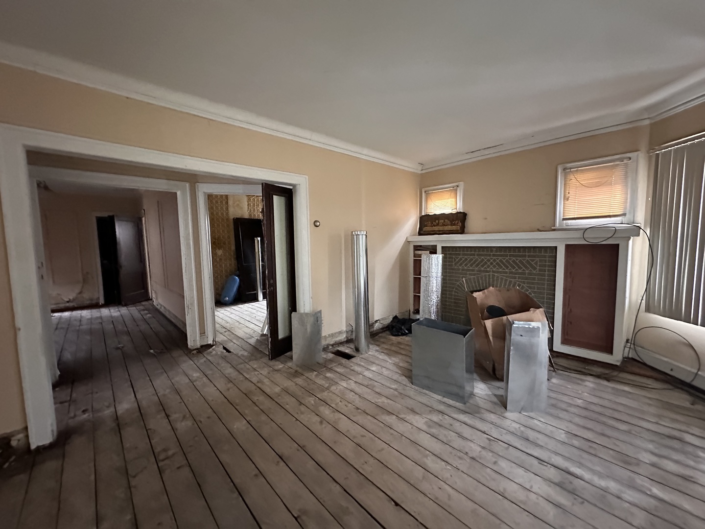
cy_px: 264
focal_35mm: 14
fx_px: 285
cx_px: 352
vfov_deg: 85.7
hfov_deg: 102.1
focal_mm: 2.22
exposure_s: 1/48
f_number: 2.2
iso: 1250
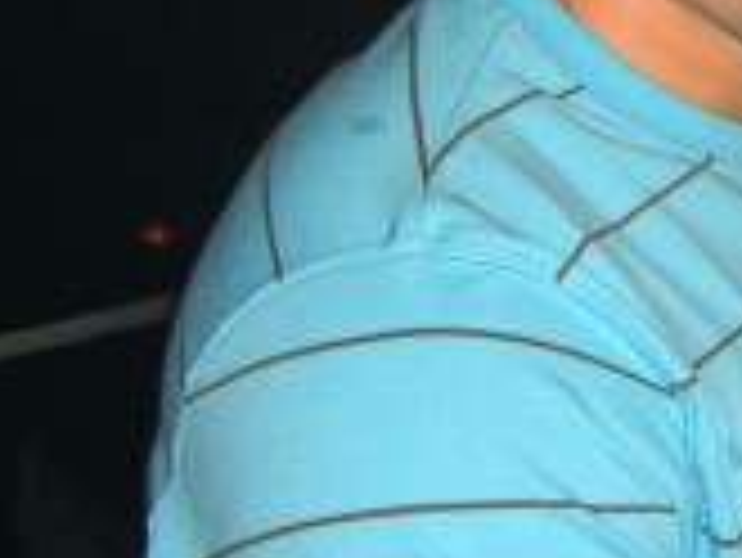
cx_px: 1043
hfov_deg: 13.6
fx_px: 2960
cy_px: 72
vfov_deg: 10.7
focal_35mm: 138
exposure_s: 1/60
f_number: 2.8
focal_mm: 7.9
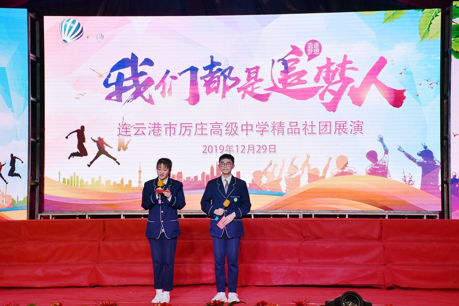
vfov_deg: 18.2
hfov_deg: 27.0
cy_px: 153
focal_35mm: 75
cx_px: 230
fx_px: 956
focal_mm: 50
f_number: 8
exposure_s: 1/250
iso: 800
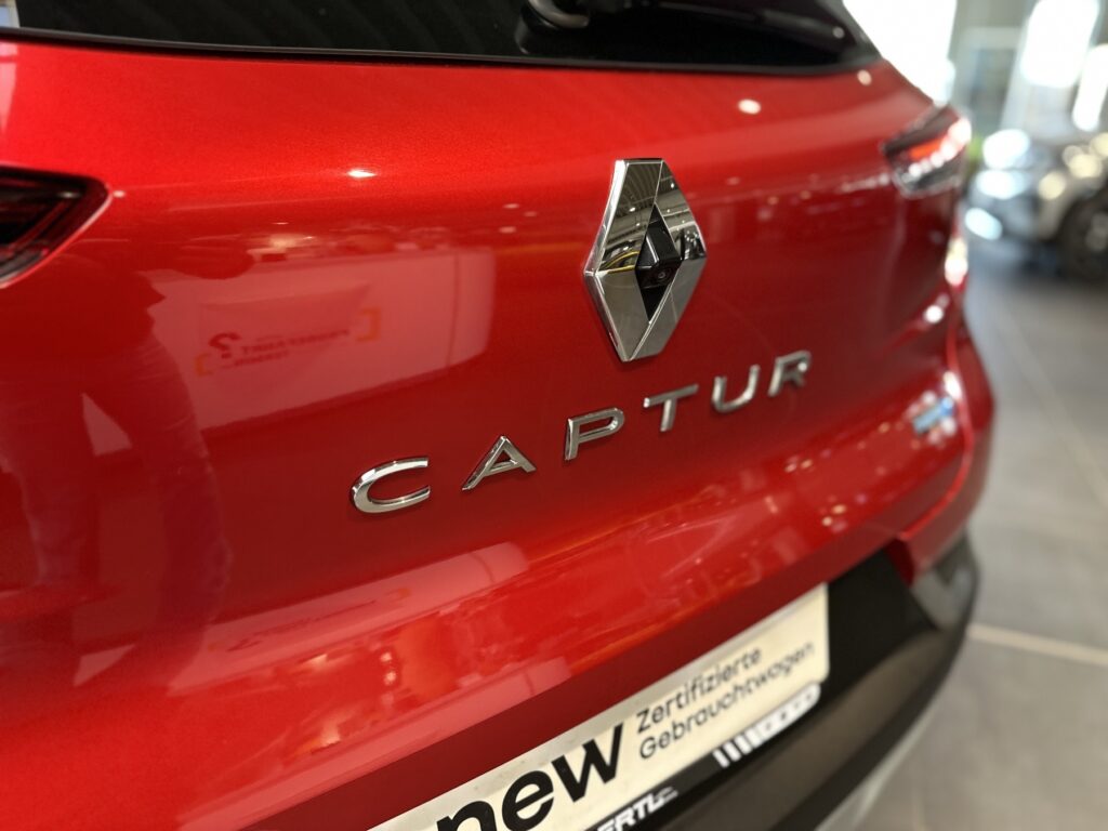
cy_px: 416
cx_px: 554
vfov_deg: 56.8
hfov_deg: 71.6
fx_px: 768
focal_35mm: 24
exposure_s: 1/48
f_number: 1.78
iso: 160
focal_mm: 6.86
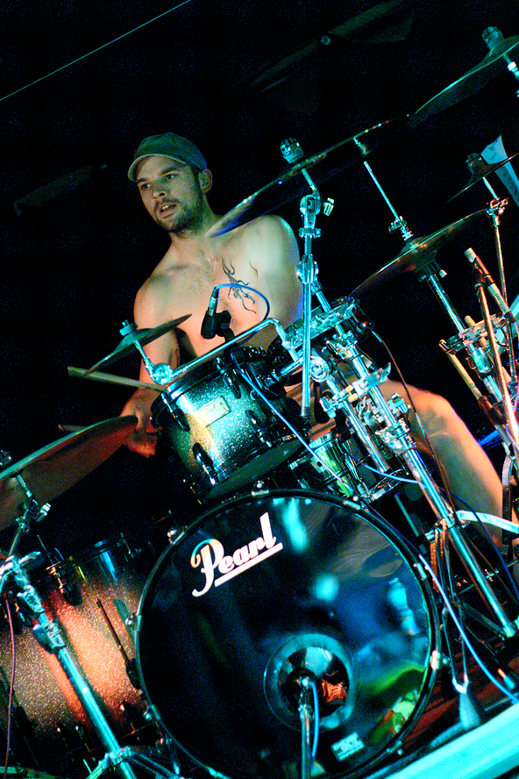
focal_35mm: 76
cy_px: 386
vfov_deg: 26.7
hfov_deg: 17.9
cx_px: 258
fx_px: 1643
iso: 800
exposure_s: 1/25
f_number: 2
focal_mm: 50
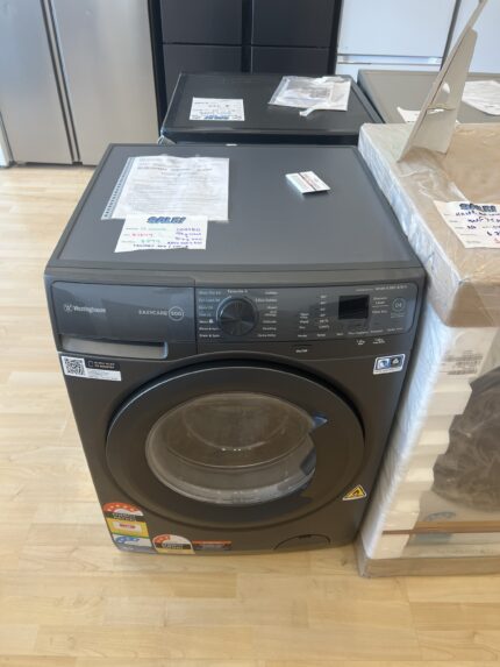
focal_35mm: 26
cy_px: 334
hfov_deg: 53.1
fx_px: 501
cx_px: 250
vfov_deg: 67.3
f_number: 1.5
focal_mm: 5.7
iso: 64
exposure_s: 1/100
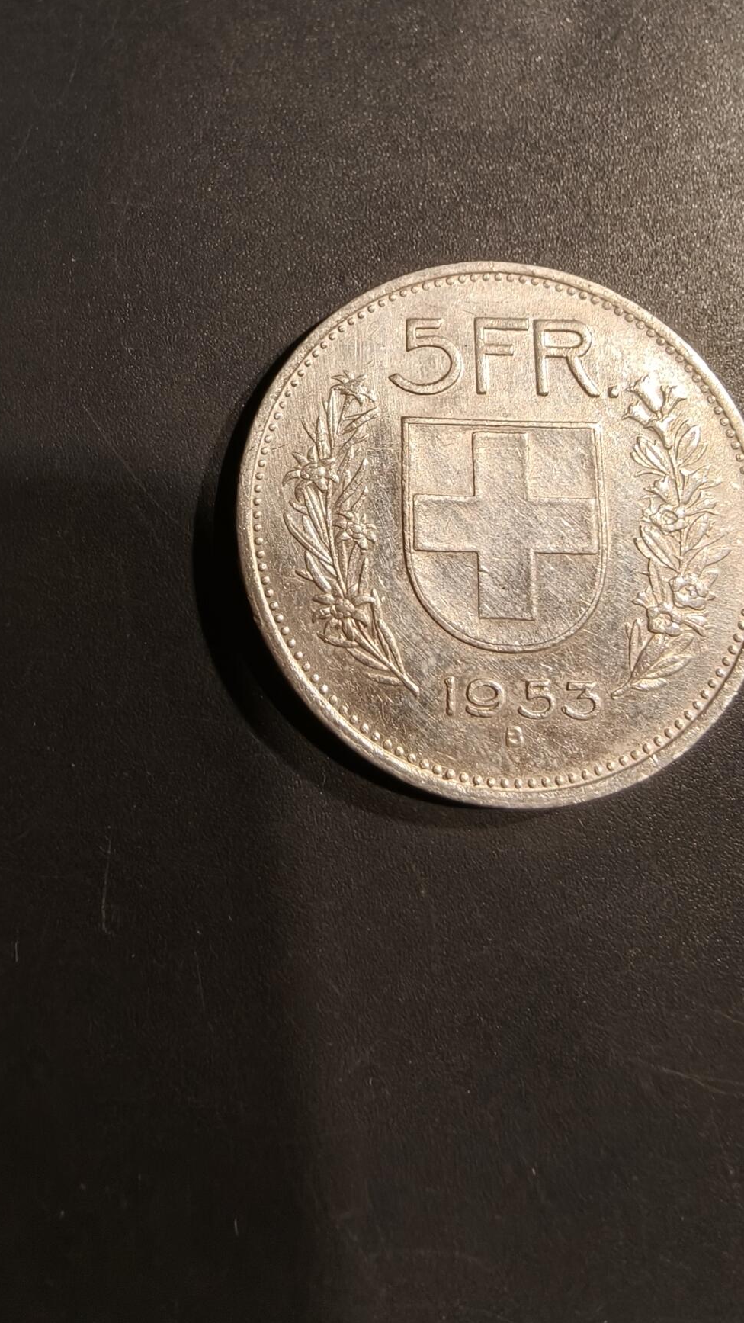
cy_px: 644
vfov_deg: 71.9
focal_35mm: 26
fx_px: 912
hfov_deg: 43.9
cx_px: 479
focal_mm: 2.32
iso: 125
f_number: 2
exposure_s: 1/100
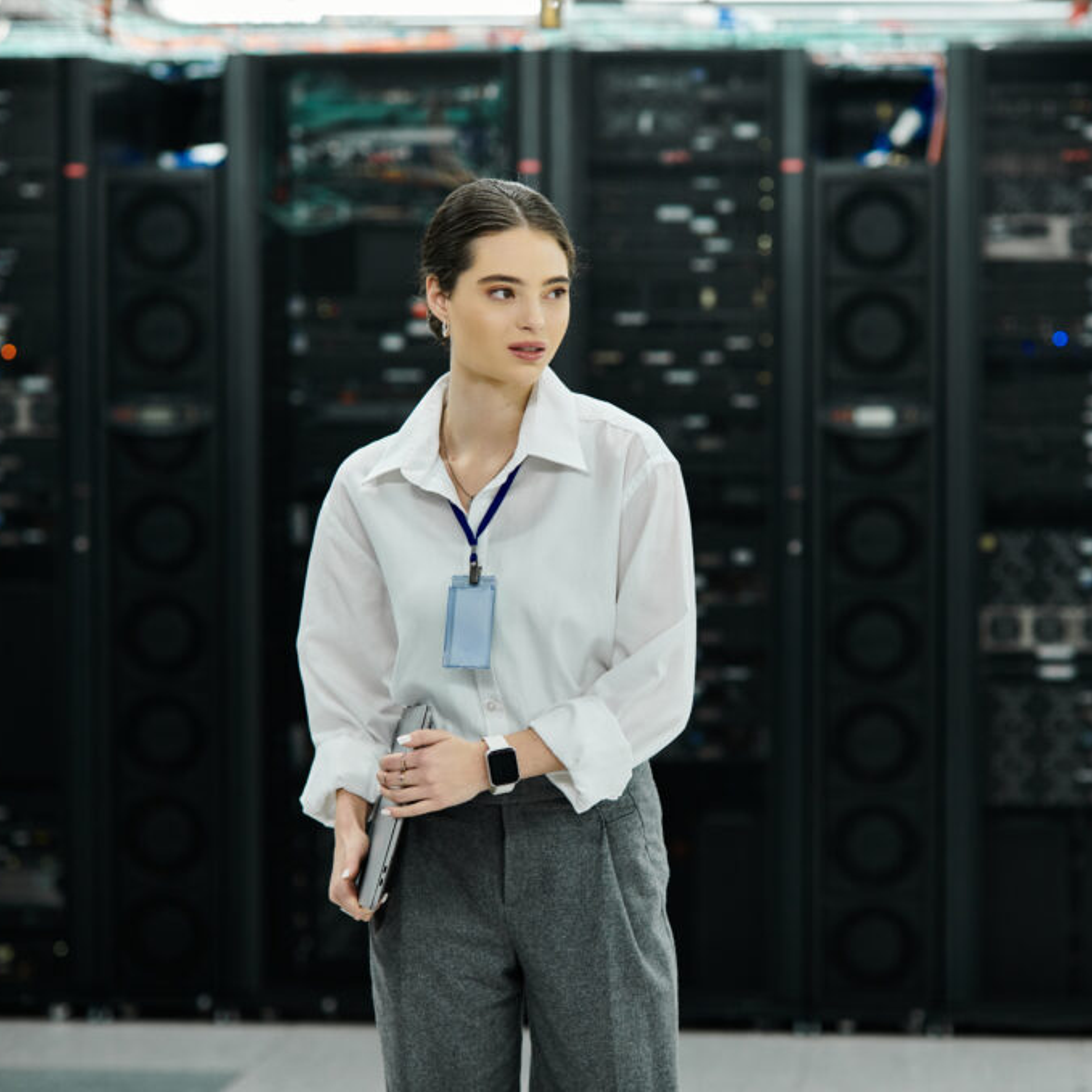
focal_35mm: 109
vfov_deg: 16.0
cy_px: 548
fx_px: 3890
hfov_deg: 16.0
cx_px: 632
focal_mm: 85
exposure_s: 1/200
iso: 500
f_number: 2.5
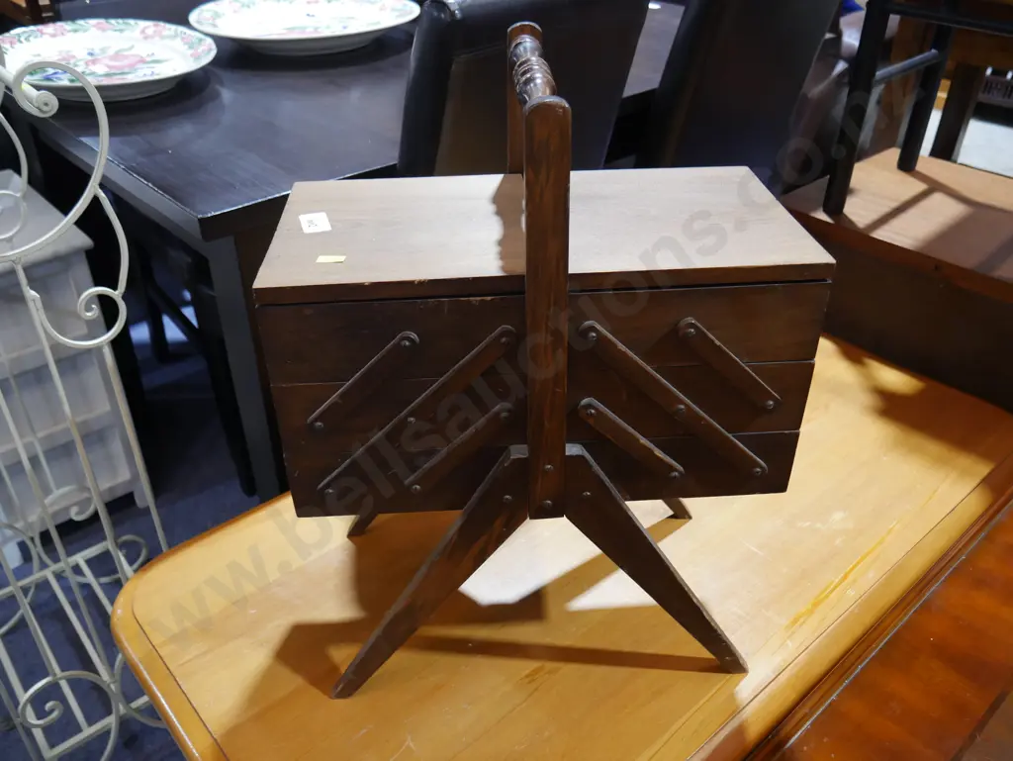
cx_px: 506
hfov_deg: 63.4
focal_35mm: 28
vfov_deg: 49.8
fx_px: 820
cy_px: 380
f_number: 3.5
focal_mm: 14
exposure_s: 1/60
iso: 800
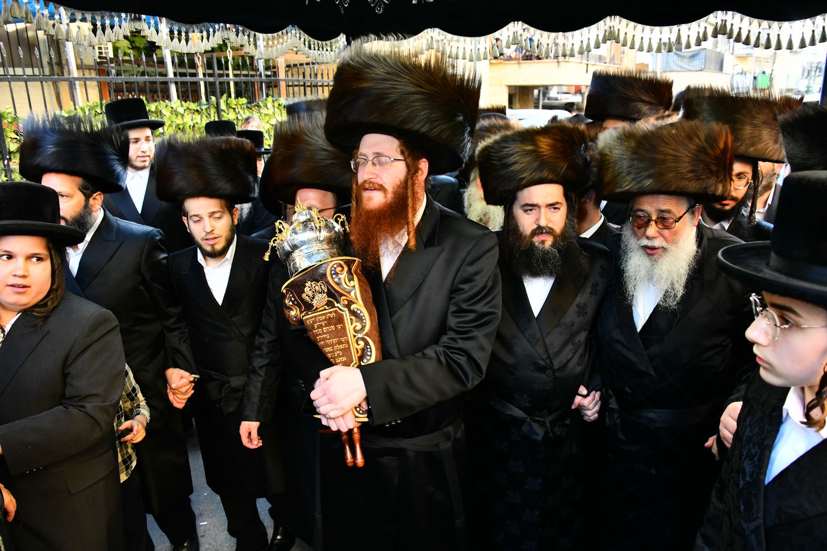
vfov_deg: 46.4
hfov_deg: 65.5
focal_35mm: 28
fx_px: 643
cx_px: 414
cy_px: 276
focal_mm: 28
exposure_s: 1/200
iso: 1600
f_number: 5.6
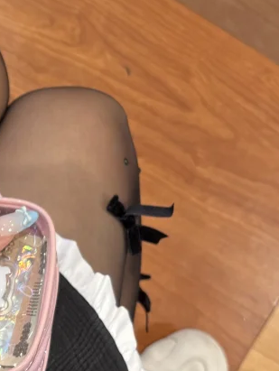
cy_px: 188
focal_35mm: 91
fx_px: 976
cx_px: -104
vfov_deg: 21.5
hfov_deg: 15.3
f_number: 1.6
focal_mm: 5.96
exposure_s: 1/87
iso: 125
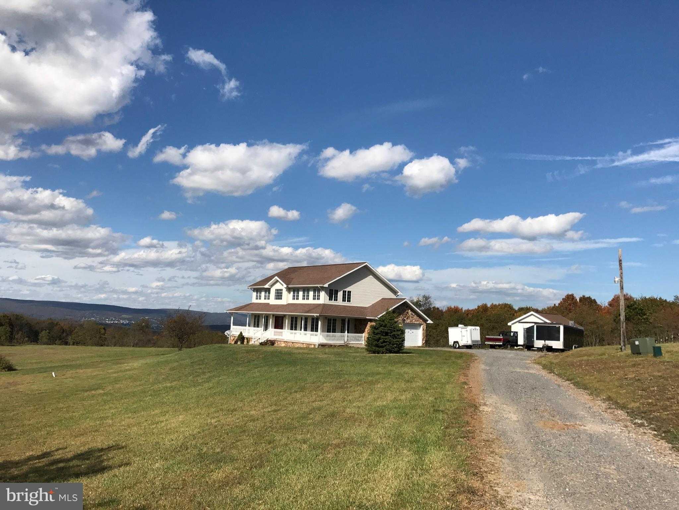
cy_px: 255
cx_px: 340
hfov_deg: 63.4
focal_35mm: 28
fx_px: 549
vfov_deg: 49.7
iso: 20
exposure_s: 1/4167
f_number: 1.8
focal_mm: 3.99
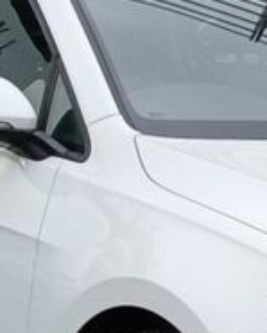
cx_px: 315
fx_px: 809
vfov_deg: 22.7
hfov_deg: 17.9
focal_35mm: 82
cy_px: 303
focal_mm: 3.98
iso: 32
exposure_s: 1/100
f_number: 1.8
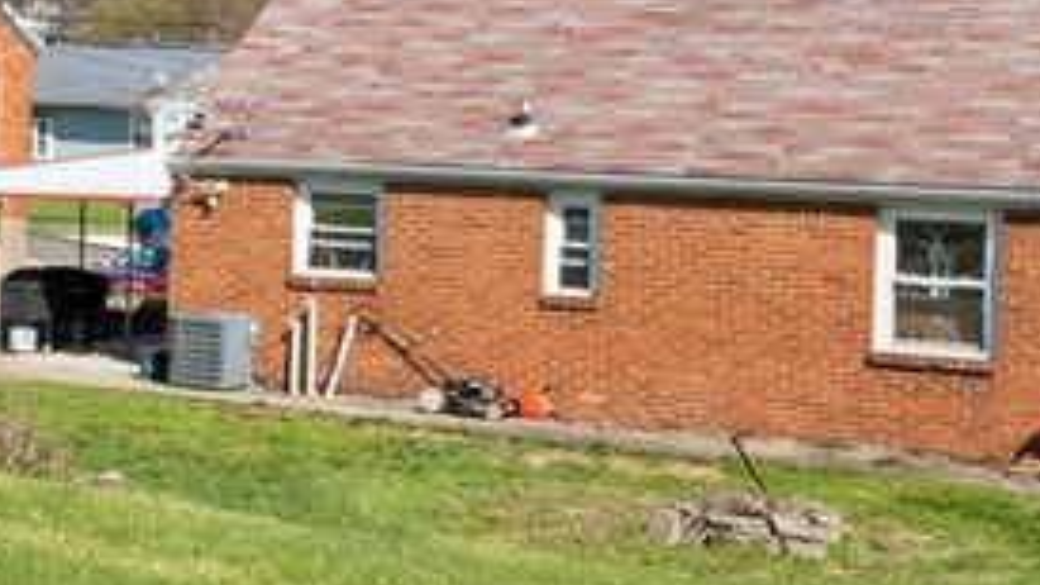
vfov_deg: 14.5
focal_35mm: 83
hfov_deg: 23.1
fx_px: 2288
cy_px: 123
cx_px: -269
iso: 50
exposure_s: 1/50
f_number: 11
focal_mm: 20
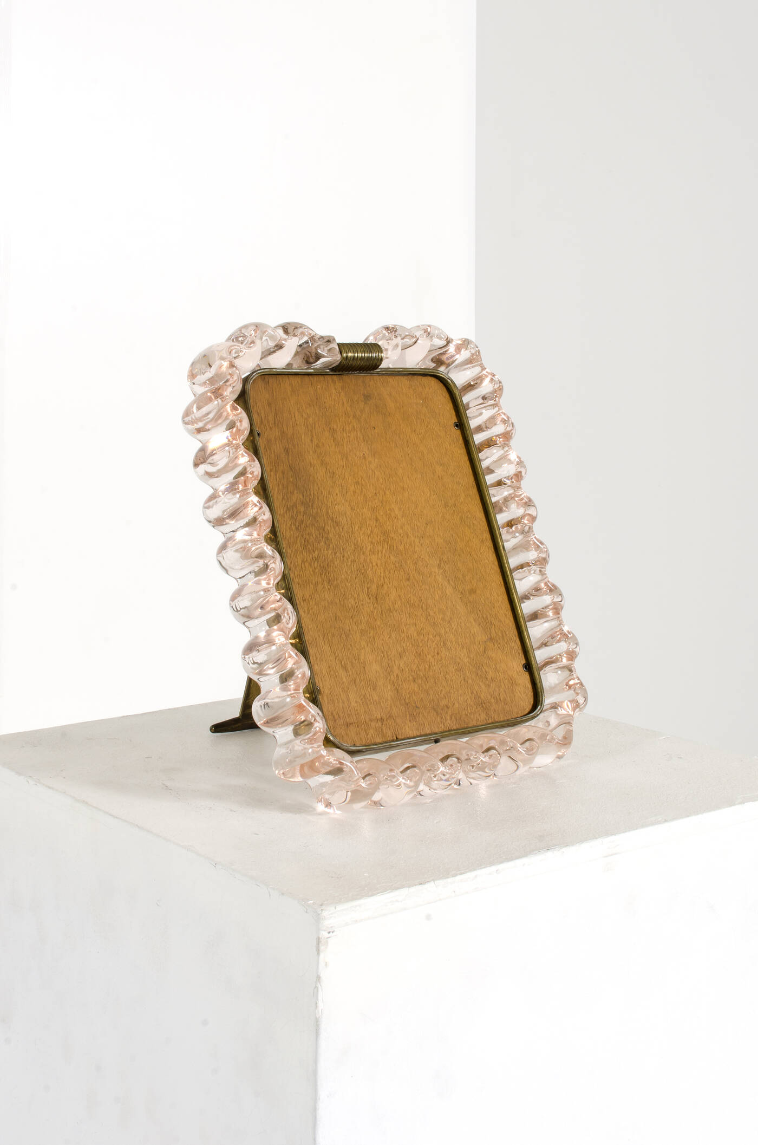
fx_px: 1666
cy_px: 572
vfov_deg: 37.9
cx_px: 379
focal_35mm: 52
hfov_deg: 25.6
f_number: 16
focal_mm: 35
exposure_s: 1/160
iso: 100
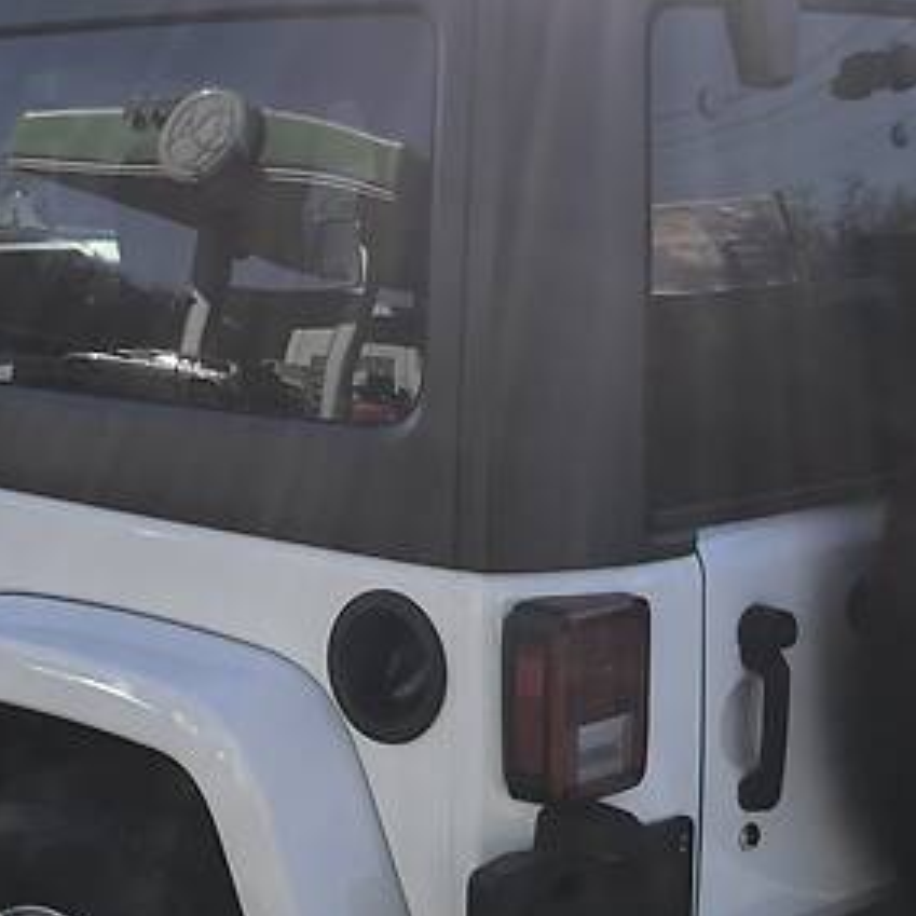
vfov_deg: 24.5
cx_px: 327
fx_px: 2096
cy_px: 631
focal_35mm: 70
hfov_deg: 24.6
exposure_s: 1/1497
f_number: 1.8
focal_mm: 4
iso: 20
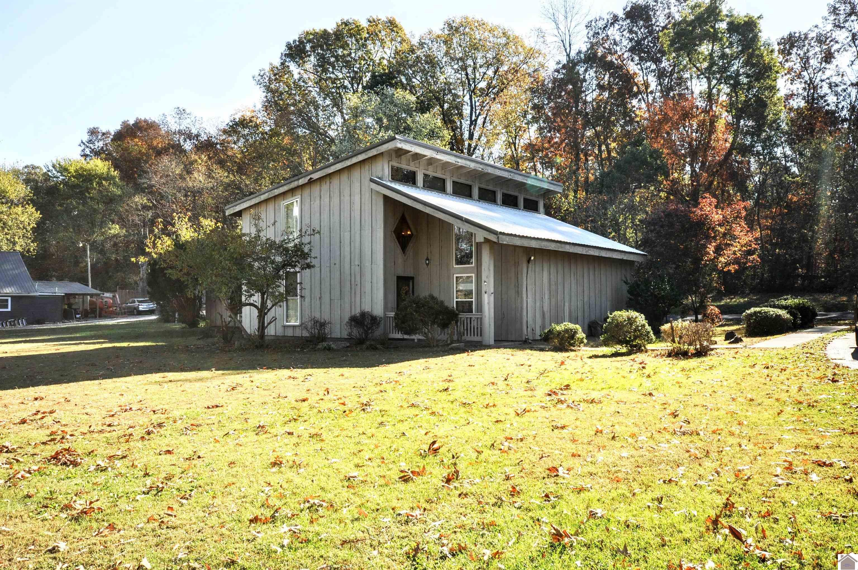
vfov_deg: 43.5
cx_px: 429
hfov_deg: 62.0
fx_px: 714
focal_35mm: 30
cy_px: 285
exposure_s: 1/250
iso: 200
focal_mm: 20
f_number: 8
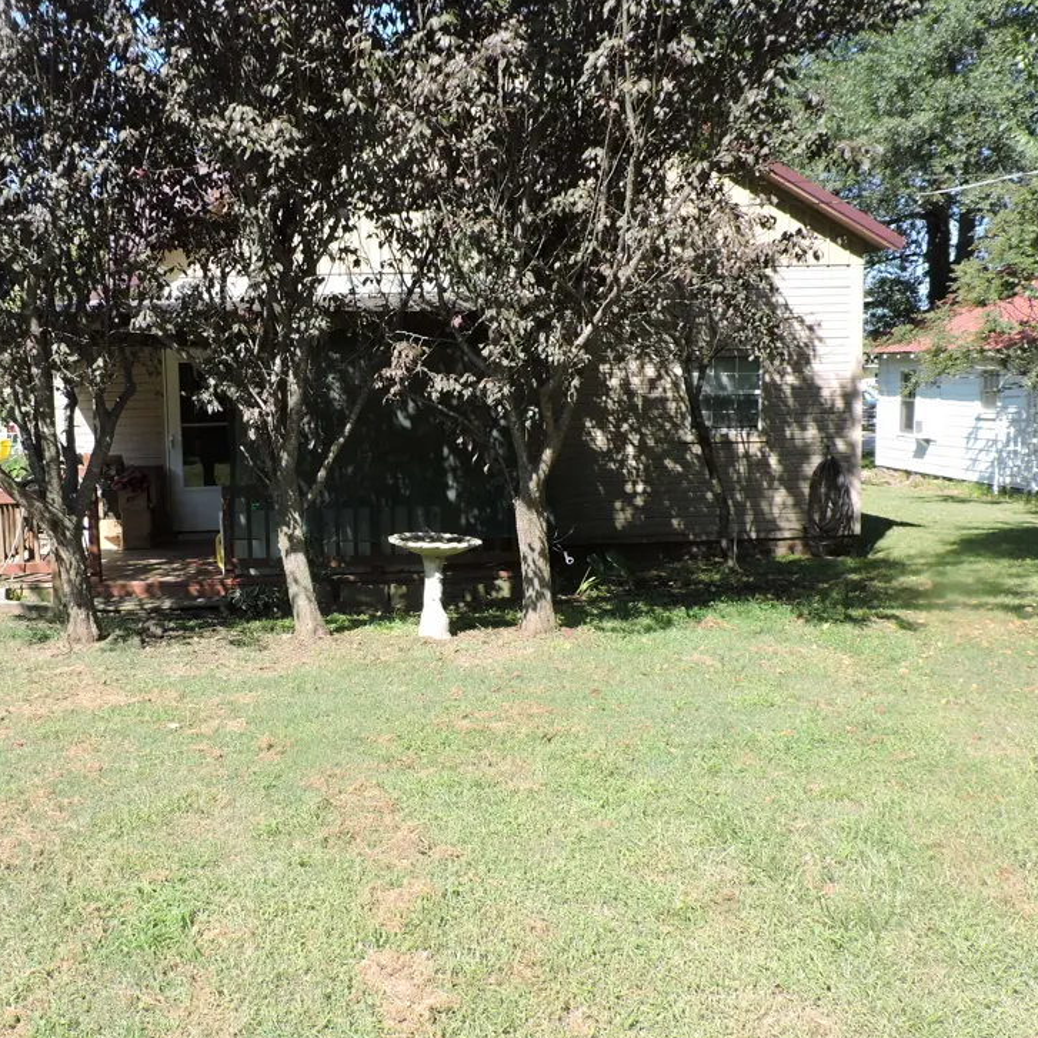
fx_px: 1187
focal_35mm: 35
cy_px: 513
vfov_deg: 47.2
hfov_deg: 46.6
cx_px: 367
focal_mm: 4.3
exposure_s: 1/400
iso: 100
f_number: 3
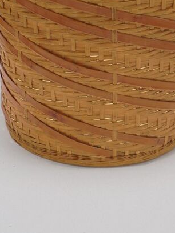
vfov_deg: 29.1
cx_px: 110
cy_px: 23
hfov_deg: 22.9
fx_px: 431
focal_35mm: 64
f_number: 3.7
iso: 100
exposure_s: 1/60
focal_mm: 5.3
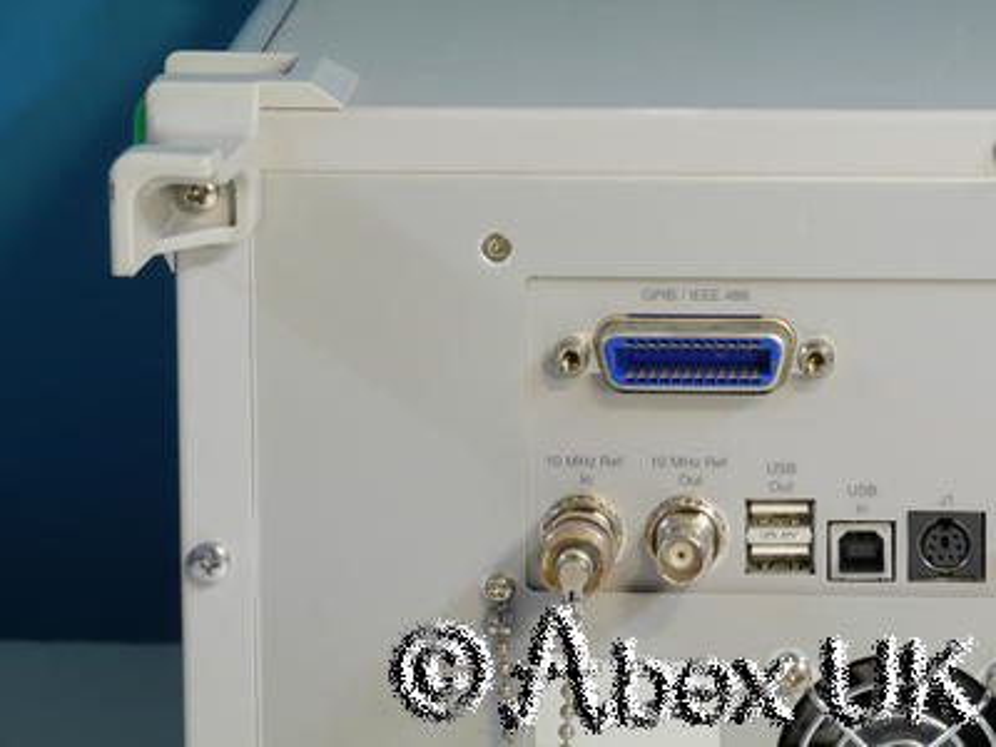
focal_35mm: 280
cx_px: 498
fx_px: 8056
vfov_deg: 5.3
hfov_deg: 7.1
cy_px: 374
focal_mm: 140
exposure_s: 1/2
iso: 400
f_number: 14
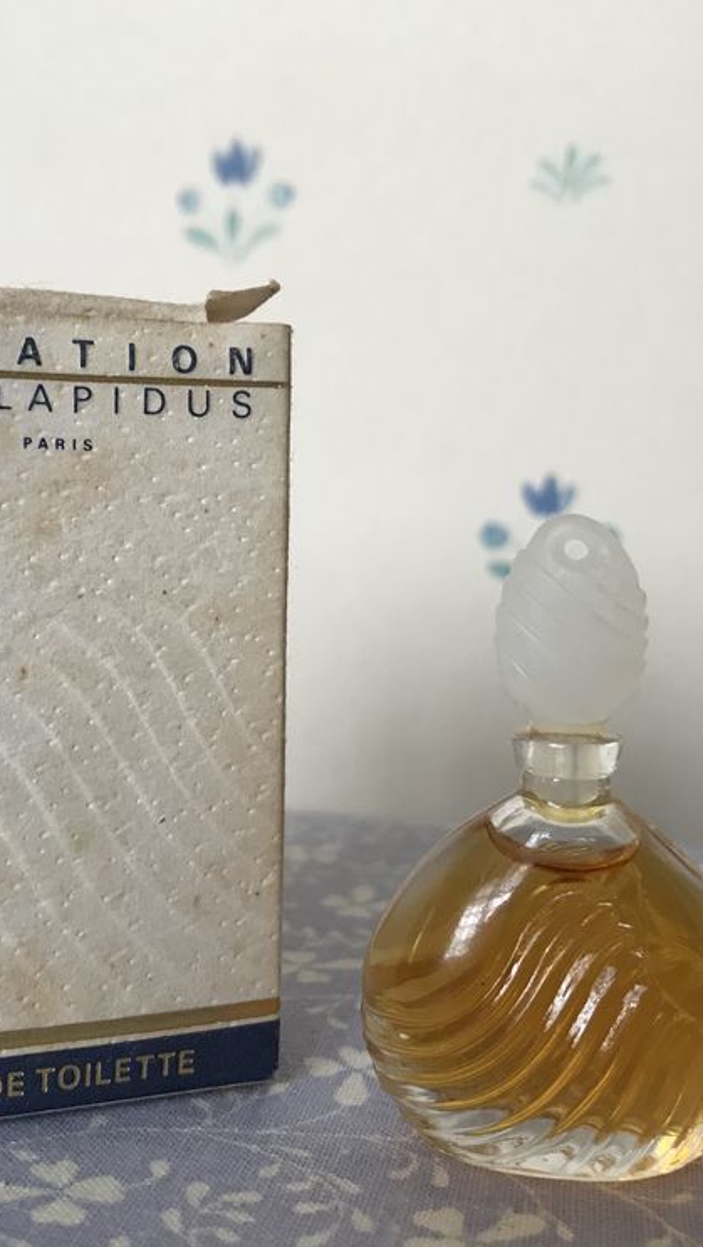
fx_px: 1357
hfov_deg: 28.8
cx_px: 211
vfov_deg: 49.4
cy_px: 624
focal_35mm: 41
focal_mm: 3.99
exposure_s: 1/33
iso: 25
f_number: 1.8
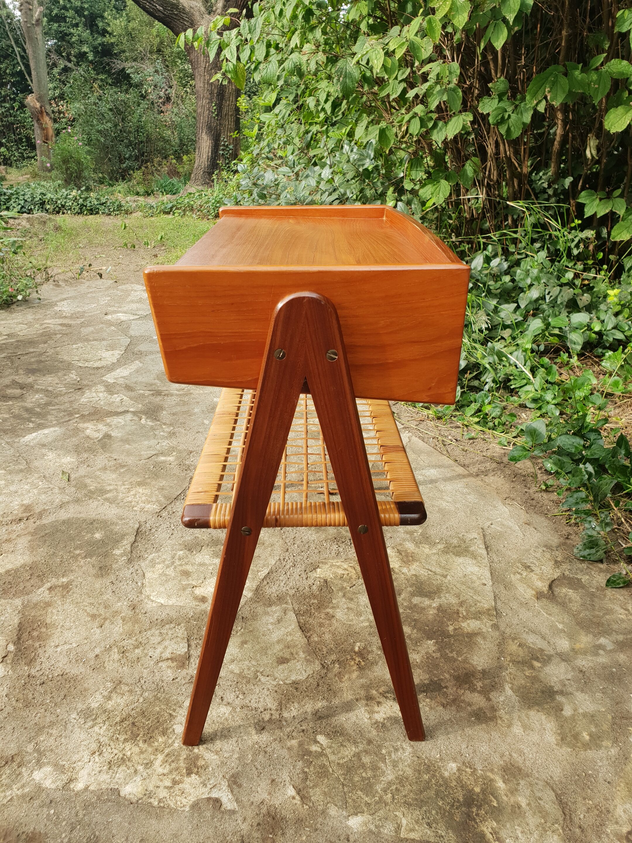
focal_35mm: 26
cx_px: 316
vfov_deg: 67.3
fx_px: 633
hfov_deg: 53.1
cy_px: 422
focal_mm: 4.3
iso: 50
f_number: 2.4
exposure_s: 1/173
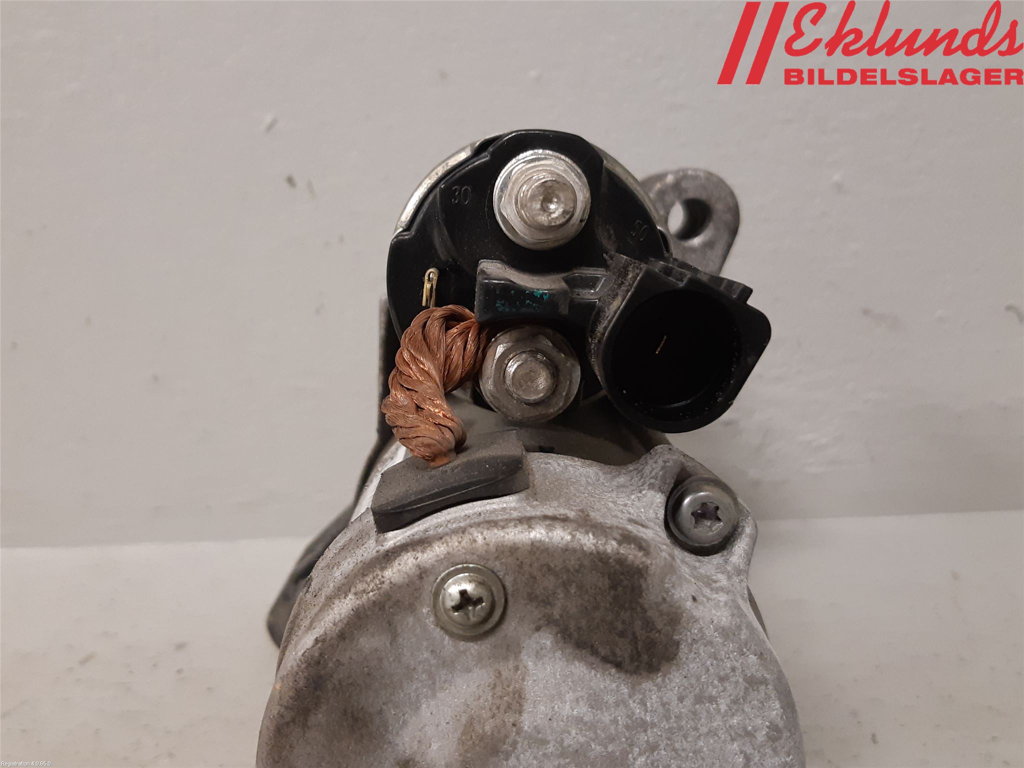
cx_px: 512
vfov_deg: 53.1
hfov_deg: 67.3
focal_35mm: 26
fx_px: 769
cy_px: 384
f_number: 1.7
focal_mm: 3.93
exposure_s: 1/50
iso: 200
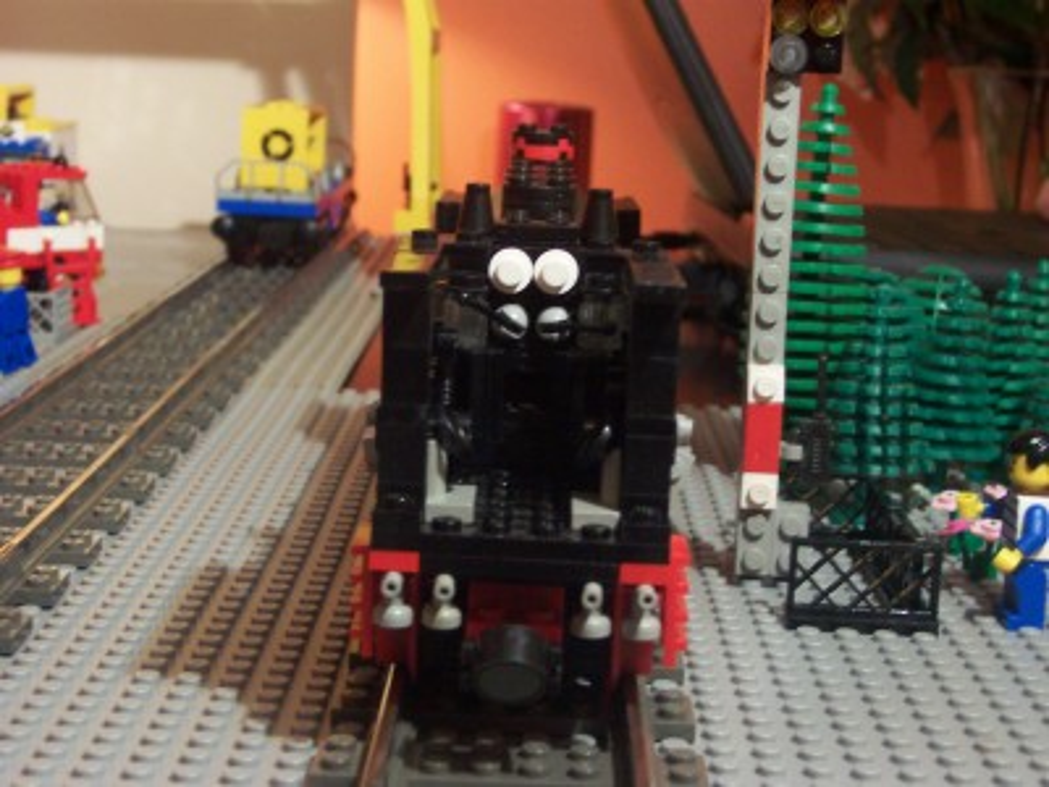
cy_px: 394
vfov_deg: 17.8
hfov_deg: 23.6
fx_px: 2515
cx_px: 524
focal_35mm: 83
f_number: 4
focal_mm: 12.8
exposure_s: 1/8
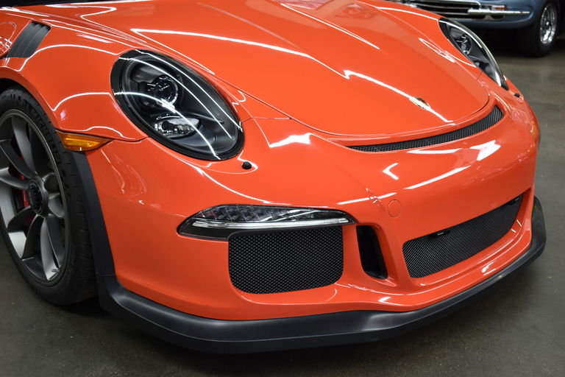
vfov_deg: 30.8
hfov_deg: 45.0
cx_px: 282
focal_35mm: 44
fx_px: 683
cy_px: 188
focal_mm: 29
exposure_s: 1/50
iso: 560
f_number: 4.2
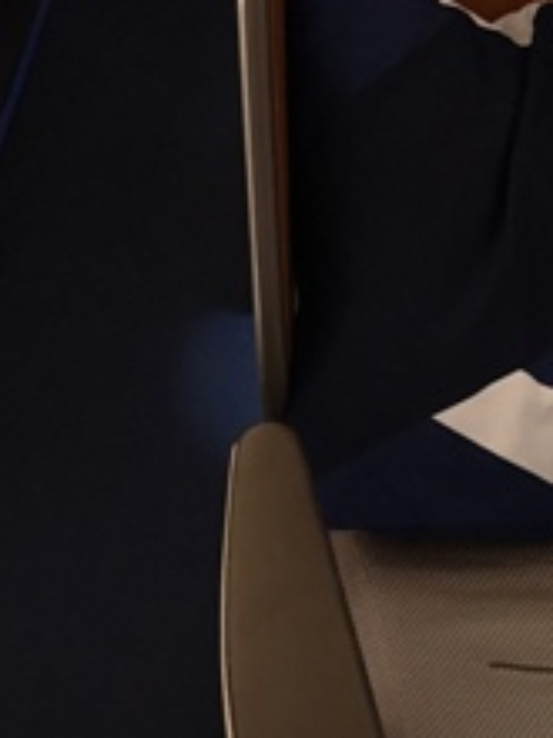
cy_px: 869
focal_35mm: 98
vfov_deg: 19.0
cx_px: 677
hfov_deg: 14.6
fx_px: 2087
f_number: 1.8
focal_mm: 3.95
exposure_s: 1/20
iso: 500
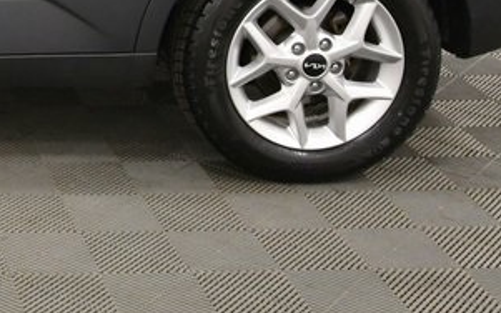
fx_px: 1324
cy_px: -117
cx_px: -230
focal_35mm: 97
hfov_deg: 19.0
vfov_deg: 12.9
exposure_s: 1/125
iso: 1250
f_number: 5.6
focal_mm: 19
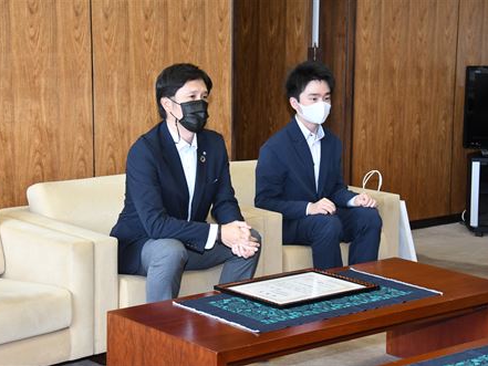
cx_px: 262
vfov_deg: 17.4
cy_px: 183
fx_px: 1199
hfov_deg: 23.0
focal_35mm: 85
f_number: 5.6
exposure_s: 1/200
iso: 1600
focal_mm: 52
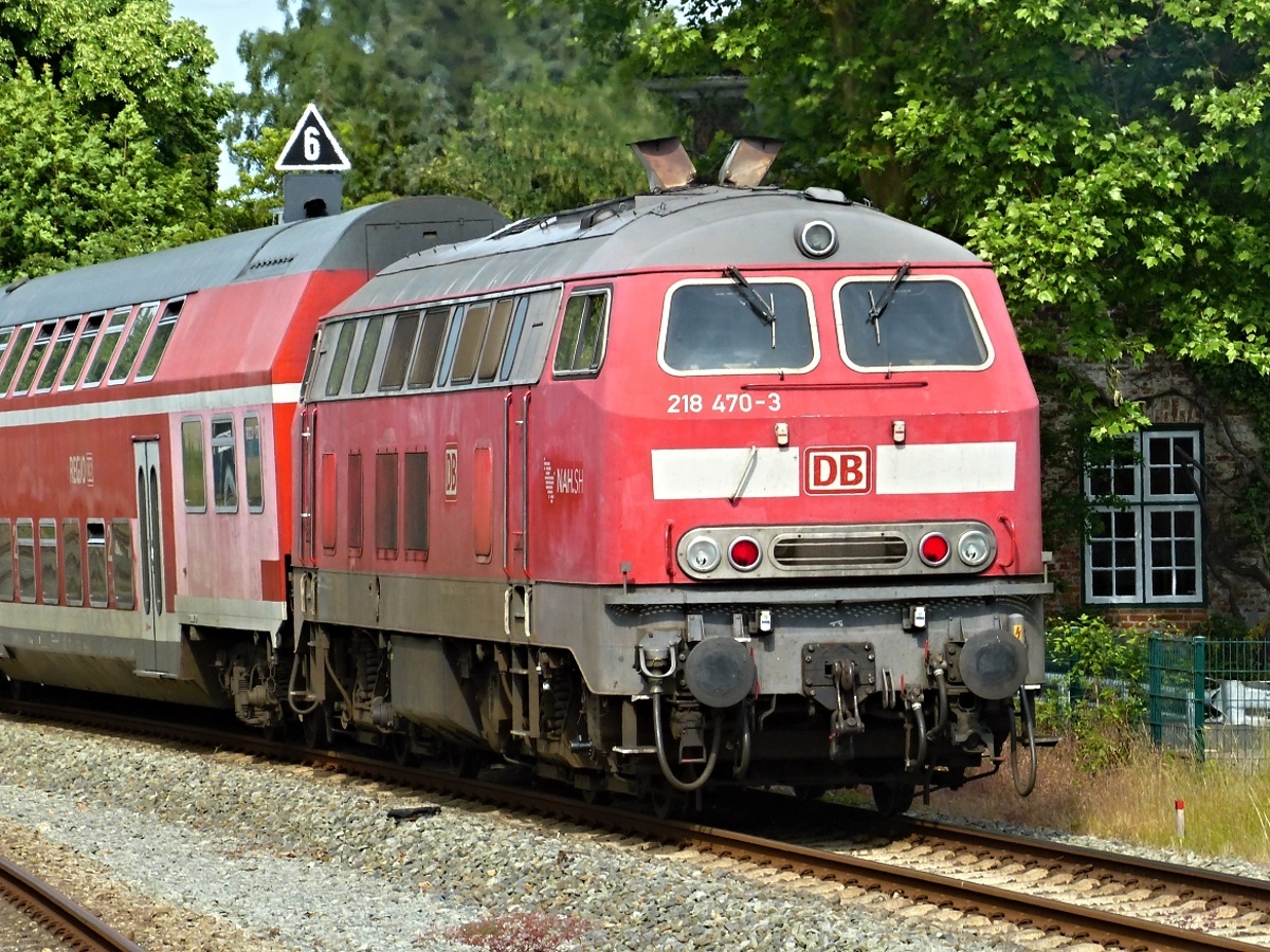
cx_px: 635
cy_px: 476
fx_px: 7044
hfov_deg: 10.3
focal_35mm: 192
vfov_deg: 7.7
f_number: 5.6
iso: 200
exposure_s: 1/400
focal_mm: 34.5
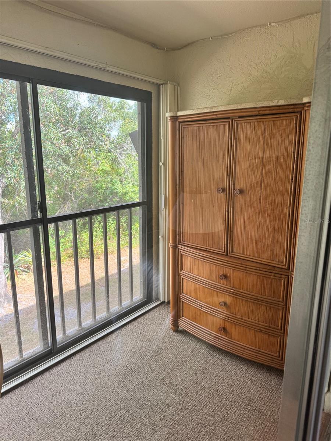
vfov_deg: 71.6
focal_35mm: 24
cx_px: 166
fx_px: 306
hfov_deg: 56.8
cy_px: 220
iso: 80
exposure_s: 1/121
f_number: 1.78
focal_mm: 6.76
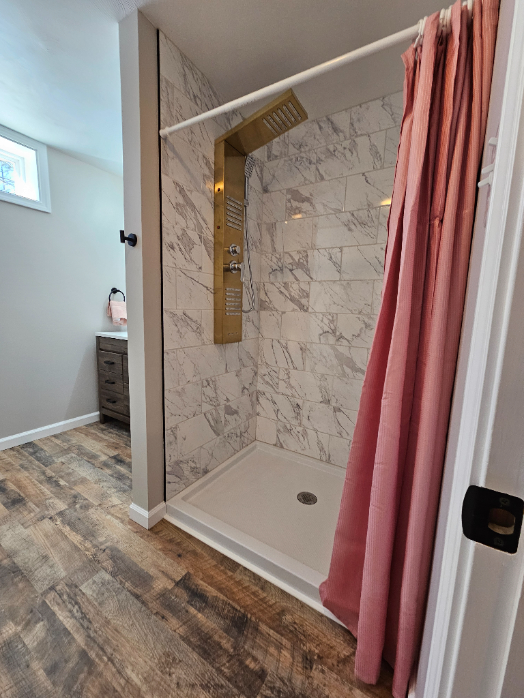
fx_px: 262
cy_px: 349
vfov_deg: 106.2
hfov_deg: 89.9
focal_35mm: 13
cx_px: 262
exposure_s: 1/77
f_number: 2.2
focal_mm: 2.2
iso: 200
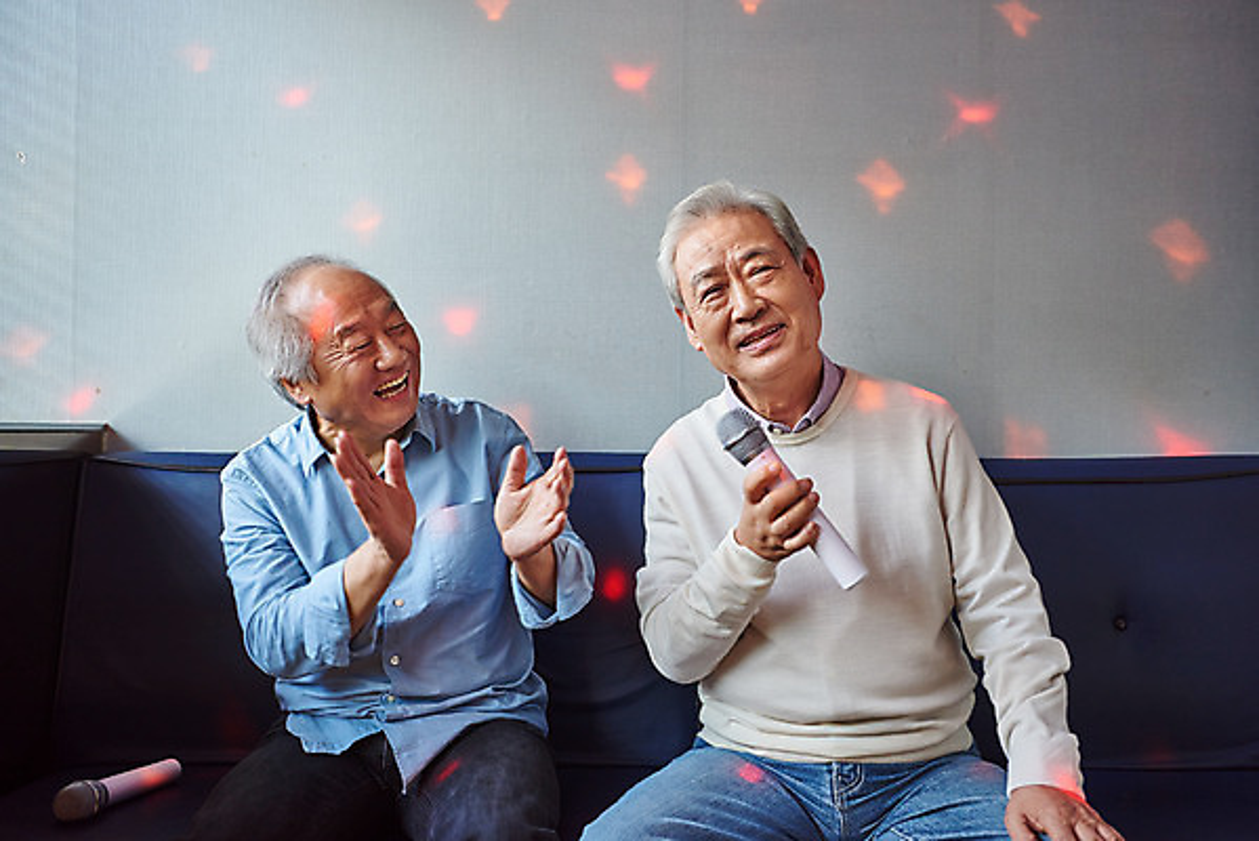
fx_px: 1190
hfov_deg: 55.8
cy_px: 420
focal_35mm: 34
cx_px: 630
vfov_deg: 38.9
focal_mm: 34
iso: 400
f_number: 2.8
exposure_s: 1/100
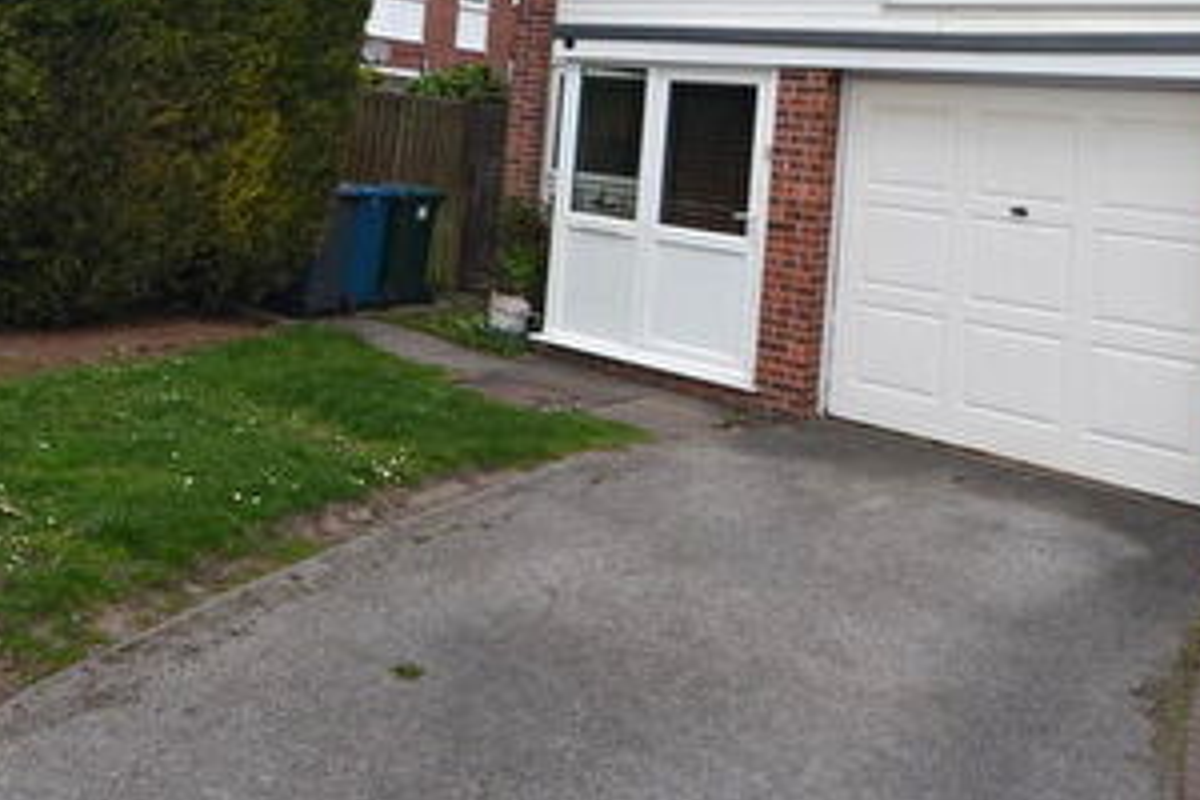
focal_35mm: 35
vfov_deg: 35.1
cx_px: 412
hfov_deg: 53.5
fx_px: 1167
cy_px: 42
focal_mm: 10
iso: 100
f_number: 6.3
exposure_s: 1/160
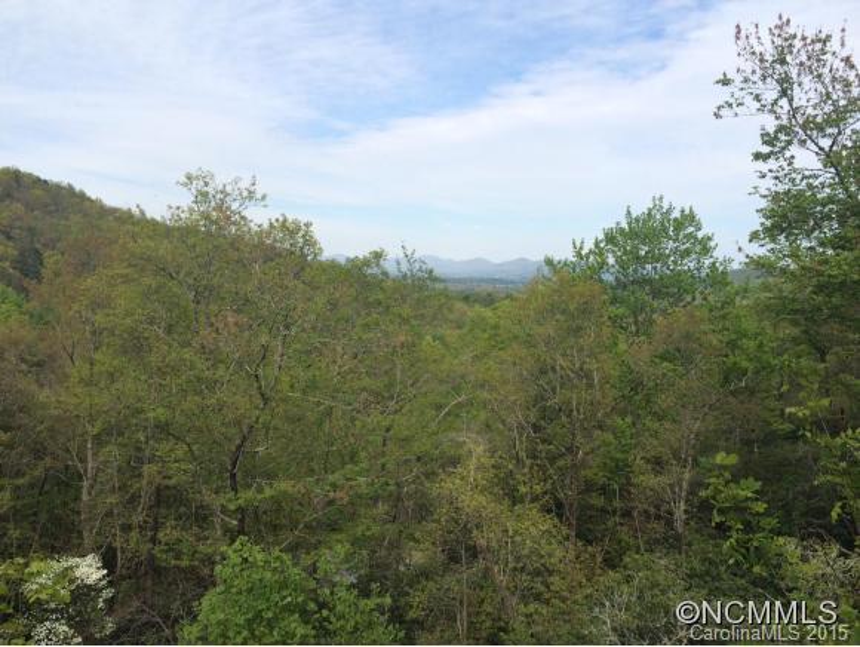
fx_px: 721
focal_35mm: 29
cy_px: 324
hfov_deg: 61.6
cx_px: 430
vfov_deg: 48.3
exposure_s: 1/1580
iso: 32
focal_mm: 4.15
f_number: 2.2
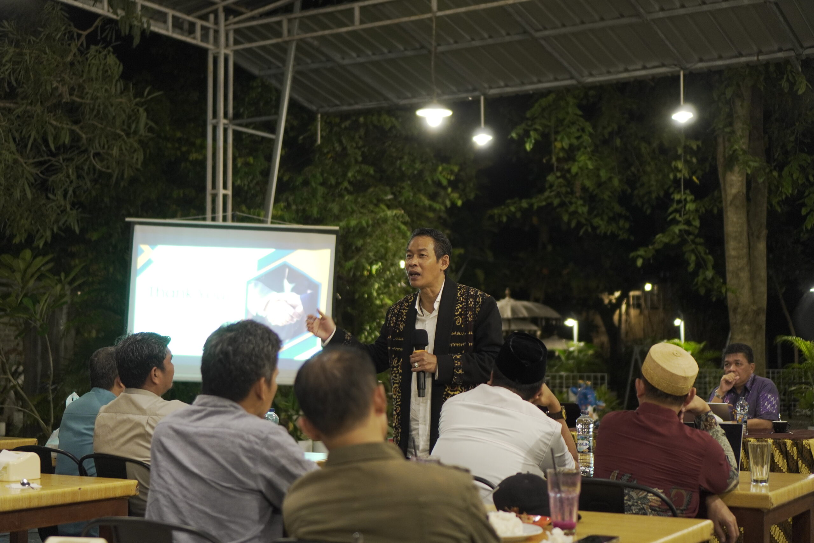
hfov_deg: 37.8
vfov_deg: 25.8
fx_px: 1187
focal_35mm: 52
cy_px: 272
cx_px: 407
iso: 800
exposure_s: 1/125
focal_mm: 35
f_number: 1.8
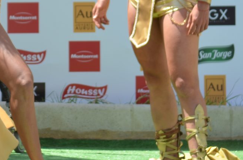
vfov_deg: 3.1
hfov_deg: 4.7
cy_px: -10
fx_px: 2956
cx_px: 41
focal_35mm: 439
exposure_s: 1/400
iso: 100
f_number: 4.5
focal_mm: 92
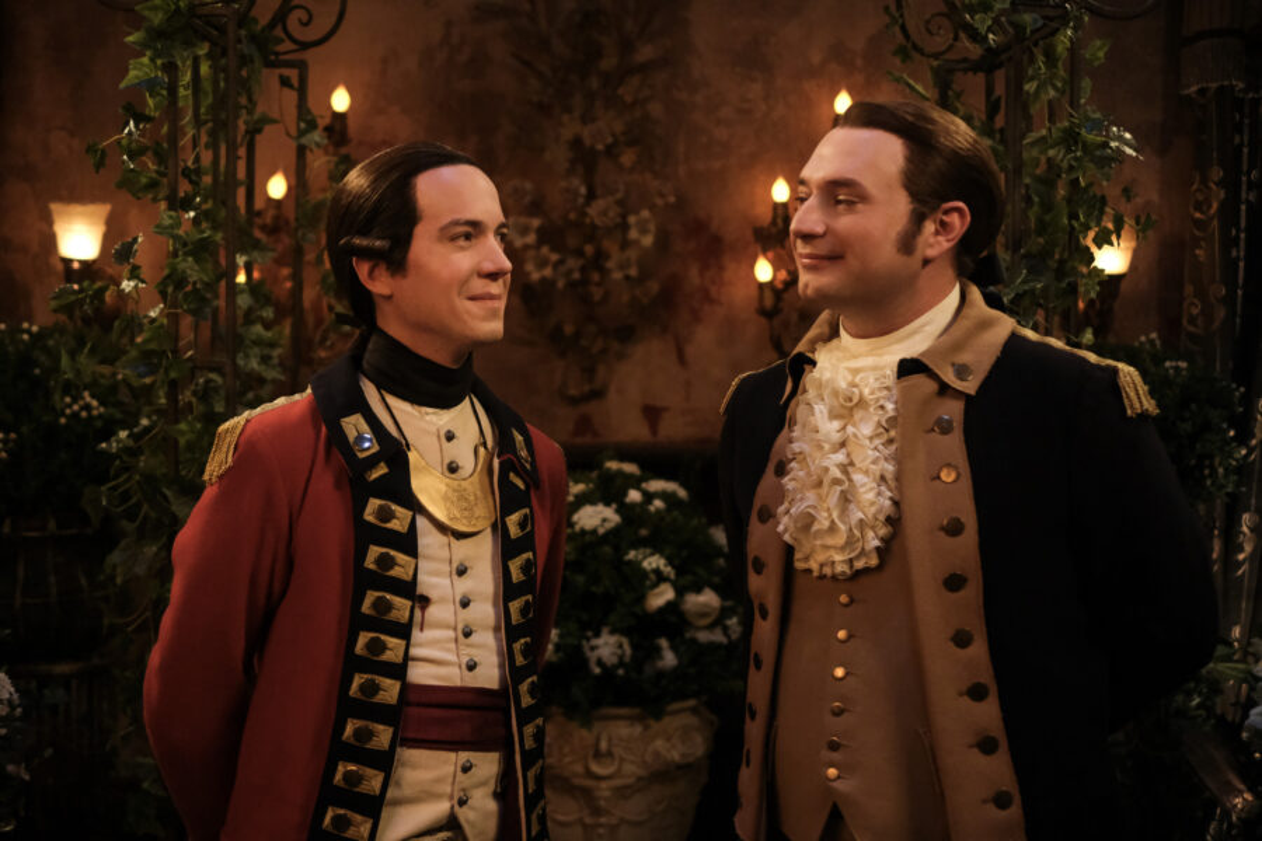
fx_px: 1858
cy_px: 420
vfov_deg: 25.5
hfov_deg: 37.5
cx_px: 631
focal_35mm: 53
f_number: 2
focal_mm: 35
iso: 6400
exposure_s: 1/125
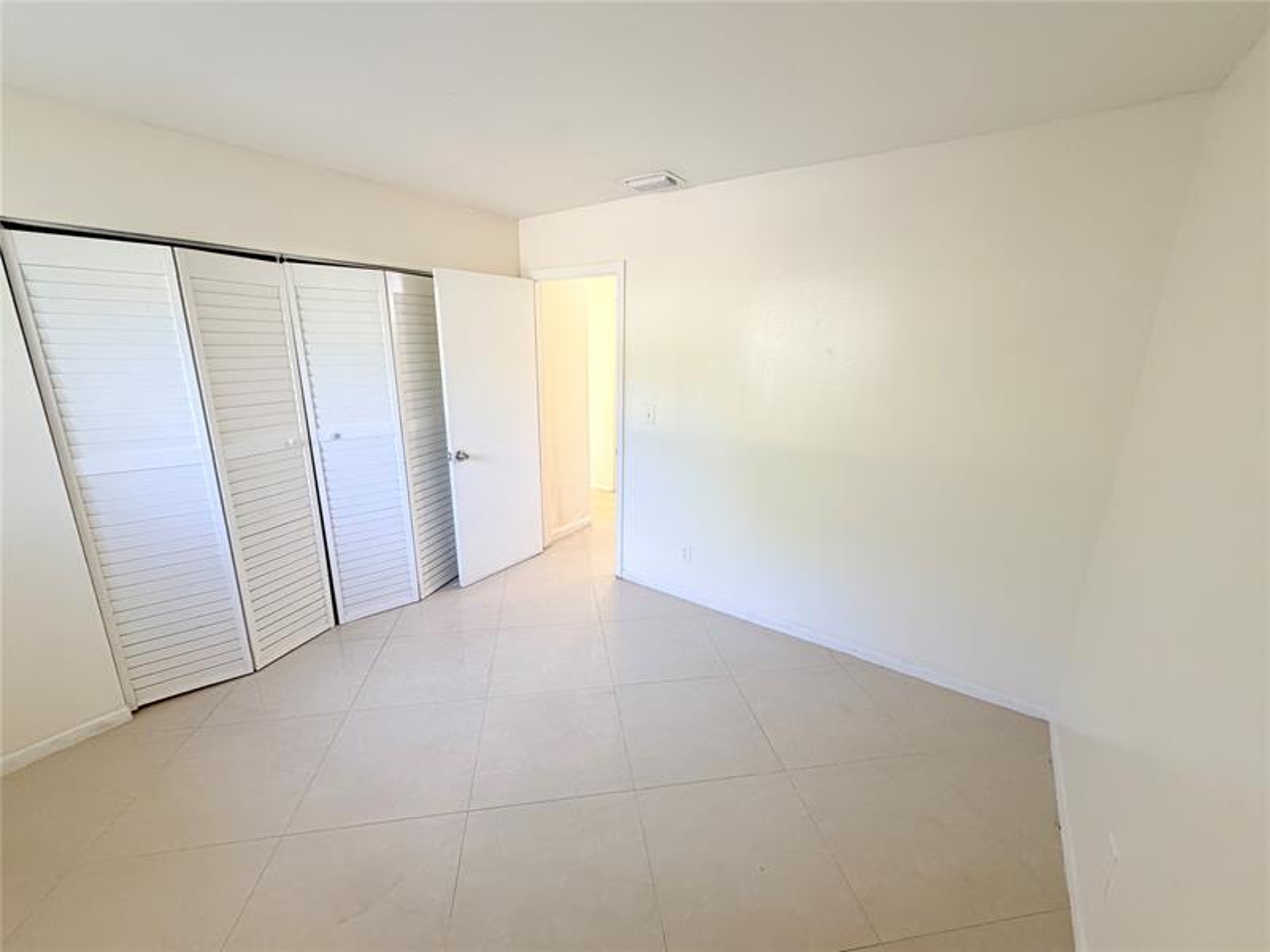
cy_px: 476
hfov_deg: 102.1
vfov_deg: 85.7
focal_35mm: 14
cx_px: 635
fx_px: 514
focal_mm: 2.22
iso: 320
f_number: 2.2
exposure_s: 1/120
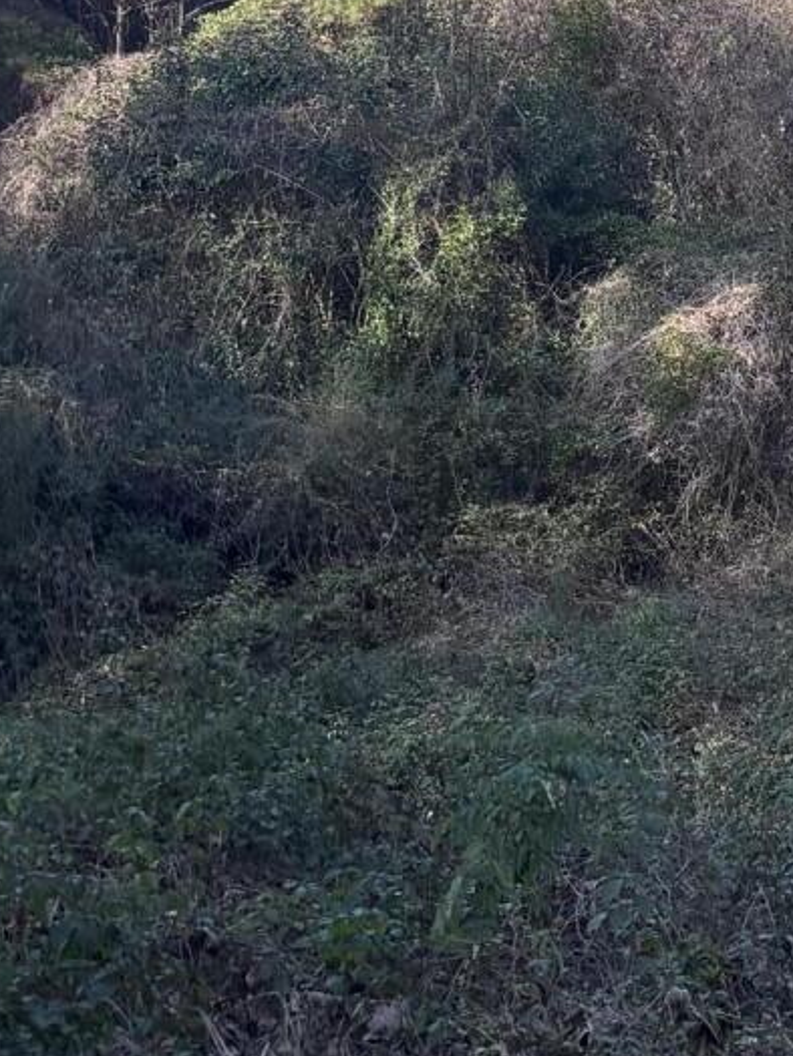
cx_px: 1381
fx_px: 3023
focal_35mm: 99
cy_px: 107
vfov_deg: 19.5
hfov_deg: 13.5
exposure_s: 1/1205
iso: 50
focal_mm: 5.96
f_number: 1.6
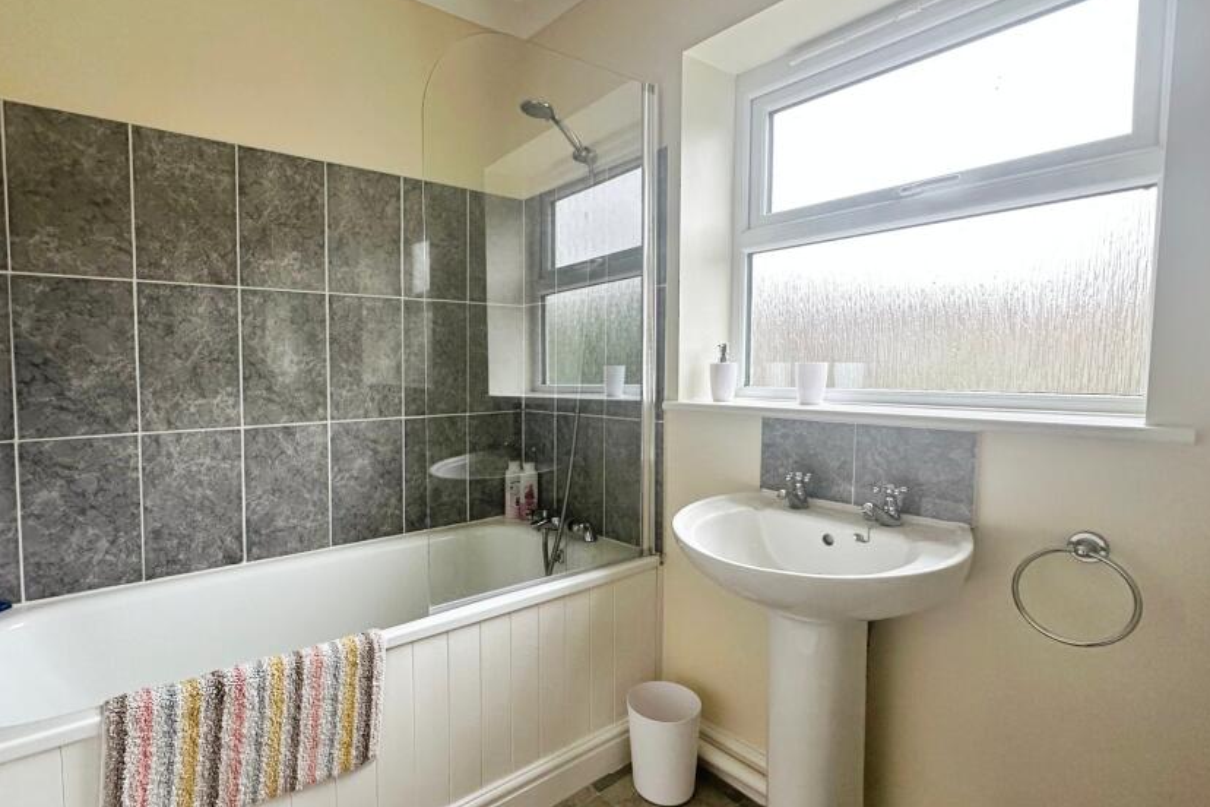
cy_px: 434
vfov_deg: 67.3
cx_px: 526
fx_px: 605
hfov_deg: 89.5
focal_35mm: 18
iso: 160
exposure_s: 1/100
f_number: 2.2
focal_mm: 2.22
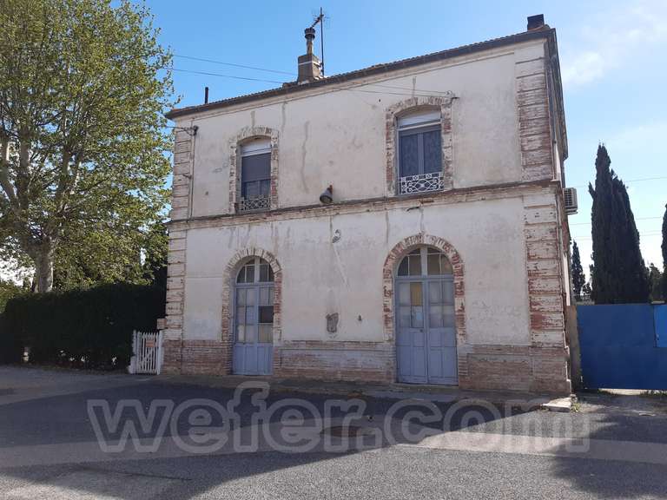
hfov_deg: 67.3
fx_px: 501
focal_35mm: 26
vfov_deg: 53.1
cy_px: 250
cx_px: 334
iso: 40
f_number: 1.7
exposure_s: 1/1085
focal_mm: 3.92
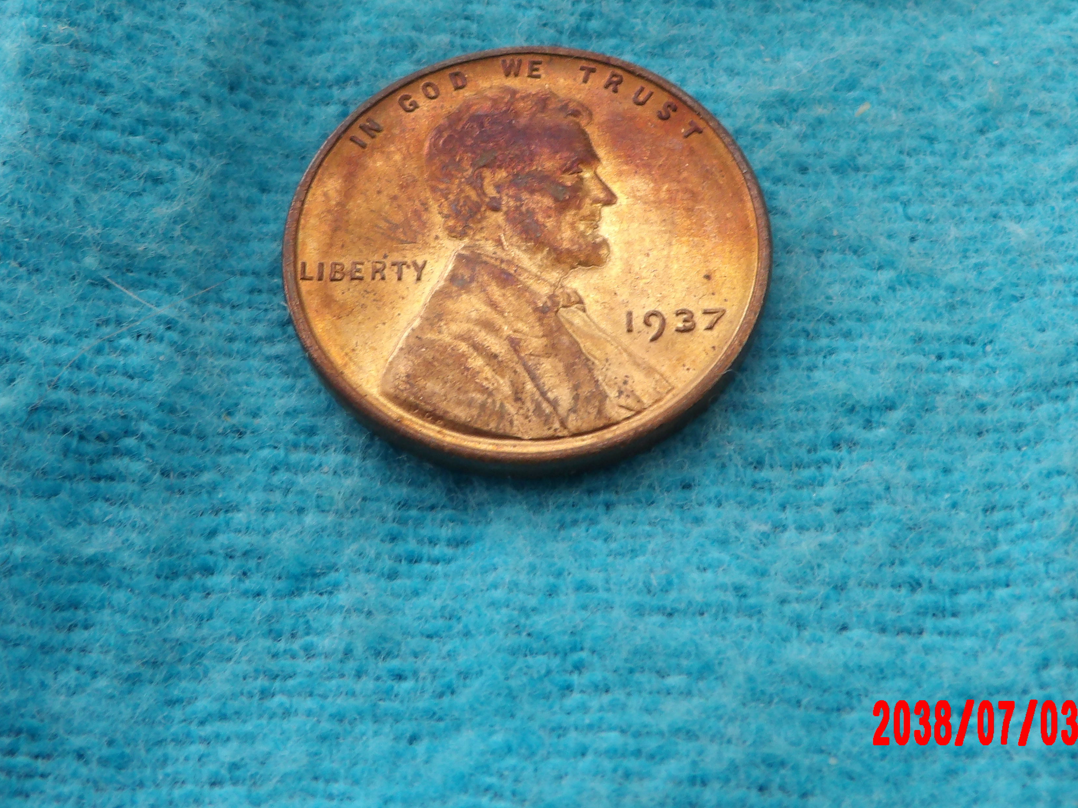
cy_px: 229
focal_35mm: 66
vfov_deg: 22.1
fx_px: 2055
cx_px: 532
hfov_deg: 29.4
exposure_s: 1/30
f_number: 4.9
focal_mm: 7.6
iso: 144
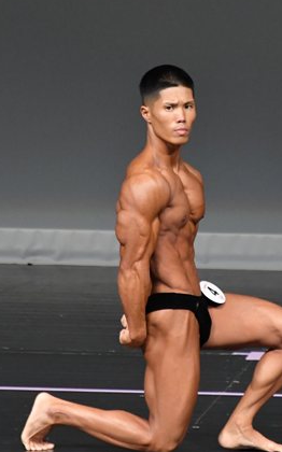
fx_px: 10417
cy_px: 228
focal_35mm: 846
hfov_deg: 1.6
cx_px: 187
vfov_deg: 2.5
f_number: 5.6
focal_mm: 300
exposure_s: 1/400
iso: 4000
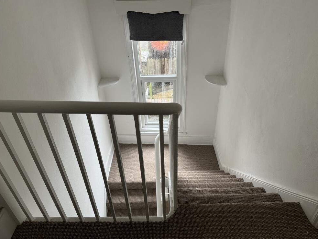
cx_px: 162
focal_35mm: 25
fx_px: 230
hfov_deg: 69.4
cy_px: 120
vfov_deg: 54.9
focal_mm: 6.76
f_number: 1.78
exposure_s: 1/120
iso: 200
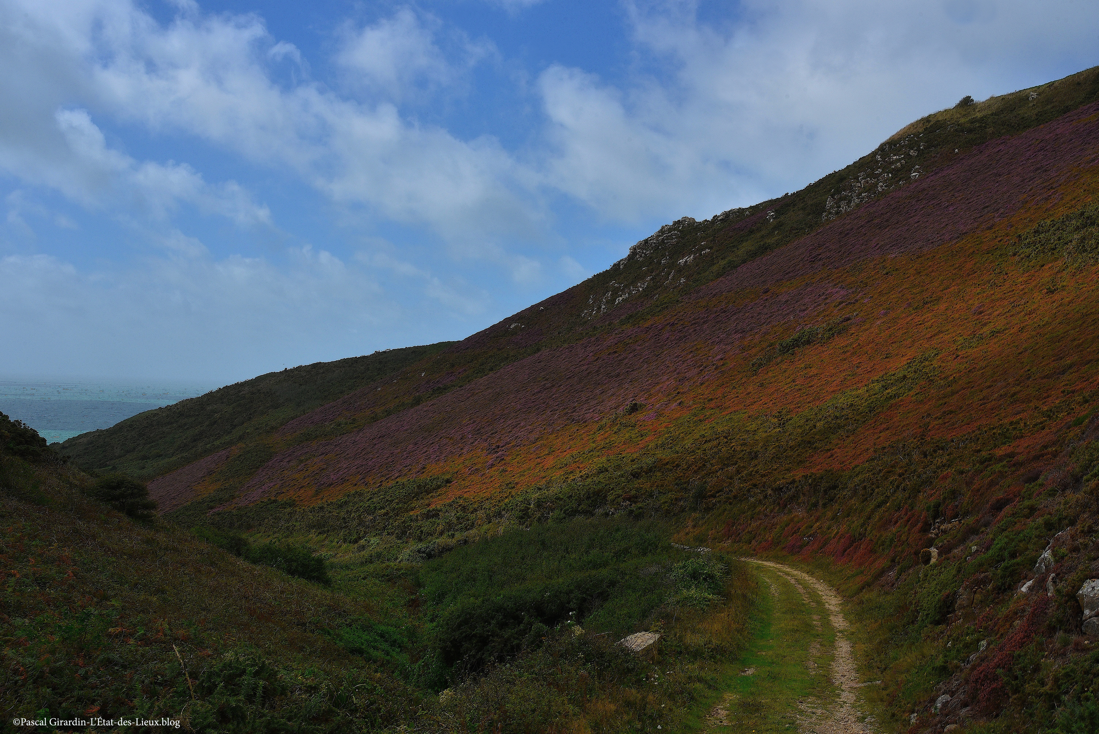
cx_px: 550
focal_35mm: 40
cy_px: 367
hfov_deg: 48.4
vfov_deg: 33.4
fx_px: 1222
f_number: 18
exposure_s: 1/200
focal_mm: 40
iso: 200
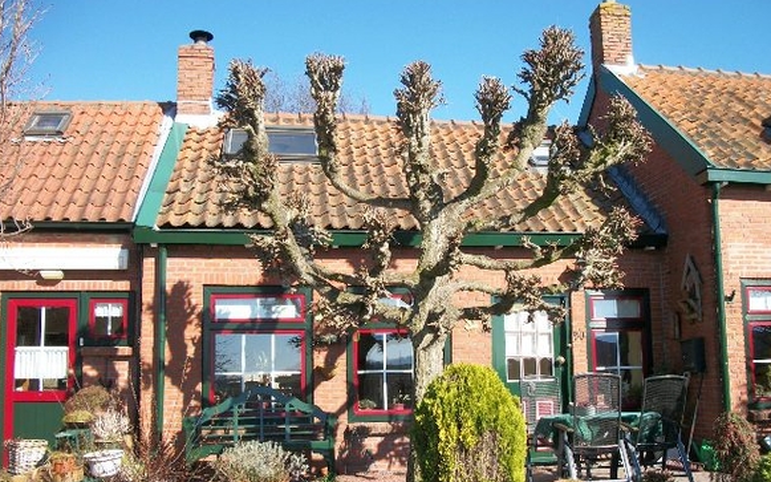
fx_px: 735
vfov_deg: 36.2
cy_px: 283
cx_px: 384
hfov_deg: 55.3
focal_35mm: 35
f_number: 8.8
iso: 80
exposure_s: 1/80
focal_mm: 5.7
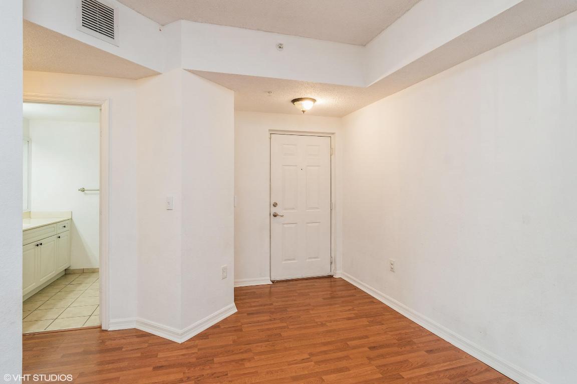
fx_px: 288
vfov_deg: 67.4
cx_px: 288
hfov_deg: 90.0
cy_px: 192
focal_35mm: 18
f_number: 8
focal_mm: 12
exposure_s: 1/8
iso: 200
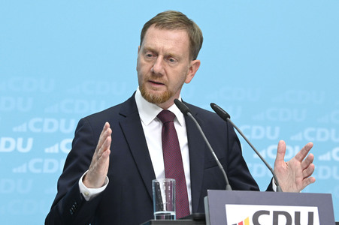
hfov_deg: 17.1
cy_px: 112
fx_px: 1129
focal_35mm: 120
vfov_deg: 11.4
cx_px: 170
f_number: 5.6
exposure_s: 1/500
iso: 4000
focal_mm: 120
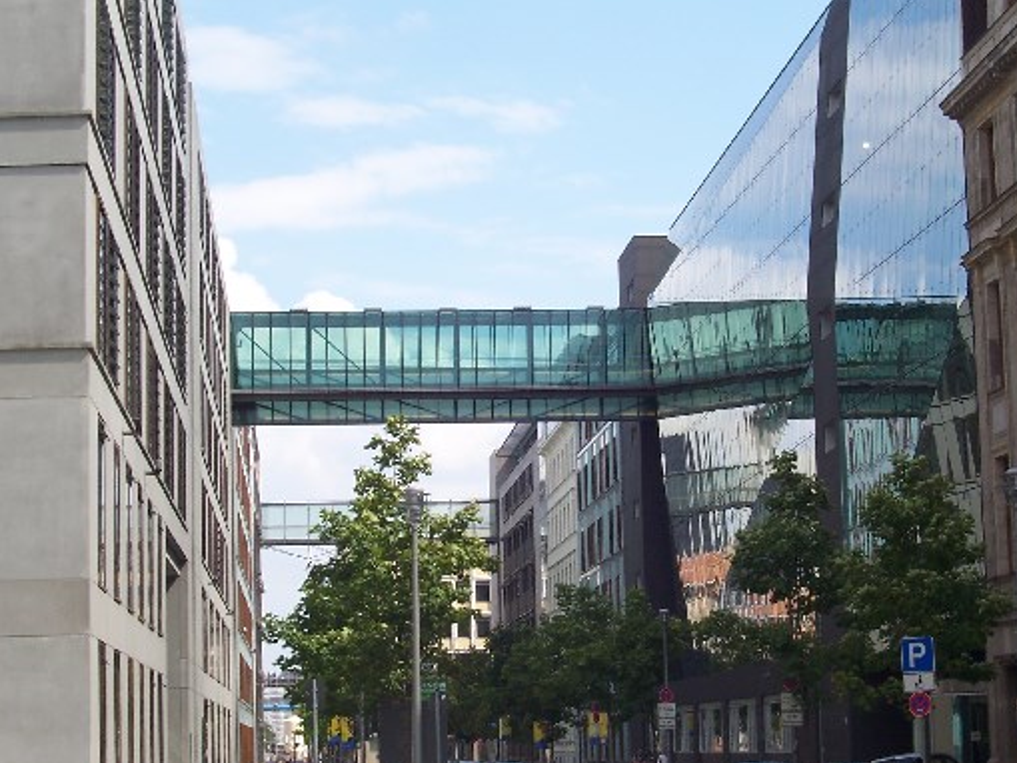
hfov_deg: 21.5
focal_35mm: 91
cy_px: 385
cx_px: 539
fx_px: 2674
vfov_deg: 16.2
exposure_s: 1/125
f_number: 8
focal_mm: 13.5
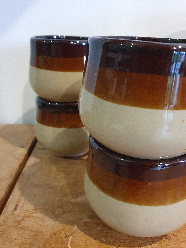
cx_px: 93
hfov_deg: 53.1
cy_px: 124
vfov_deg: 67.3
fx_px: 186
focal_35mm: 26
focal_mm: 4.32
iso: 800
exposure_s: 1/50
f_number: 2.4
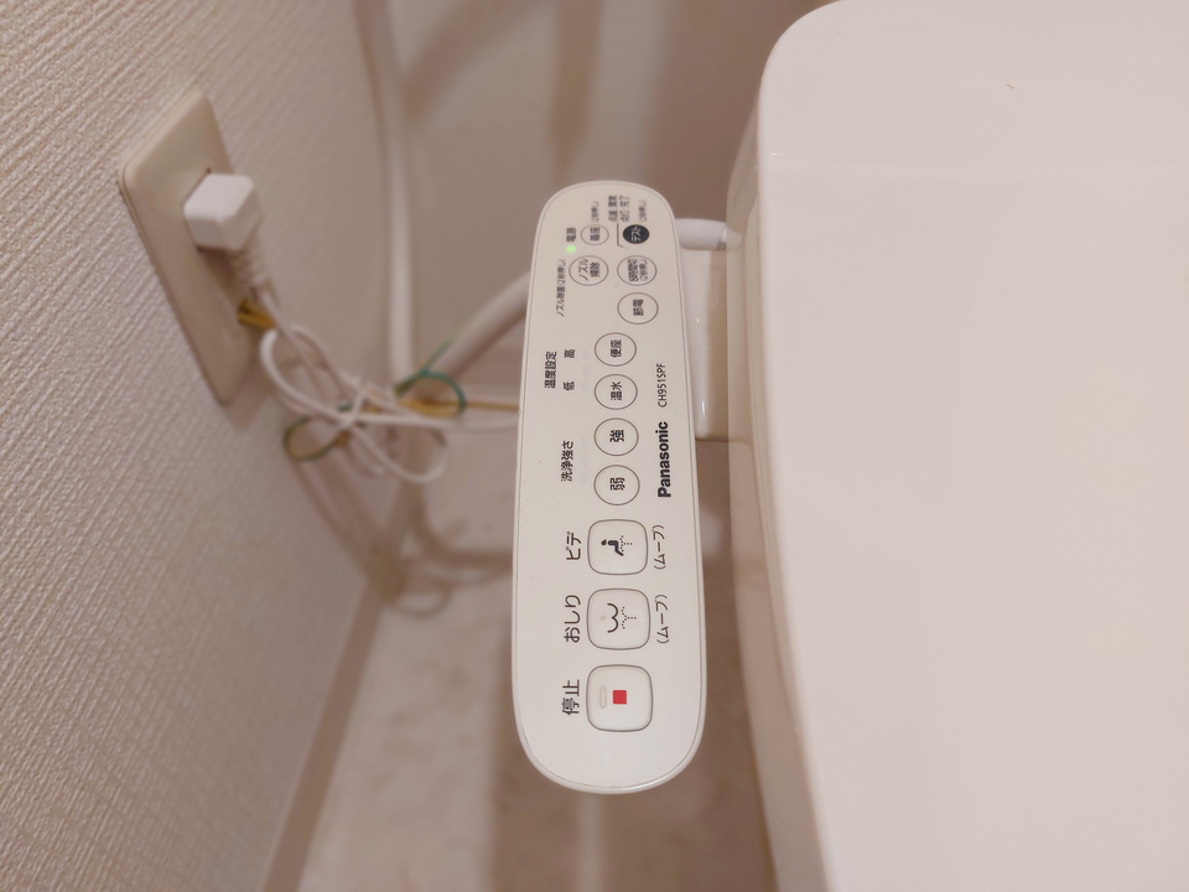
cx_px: 594
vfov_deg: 56.8
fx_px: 824
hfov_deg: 71.6
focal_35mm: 24
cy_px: 446
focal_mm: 5.23
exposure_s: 1/24
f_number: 1.8
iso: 125
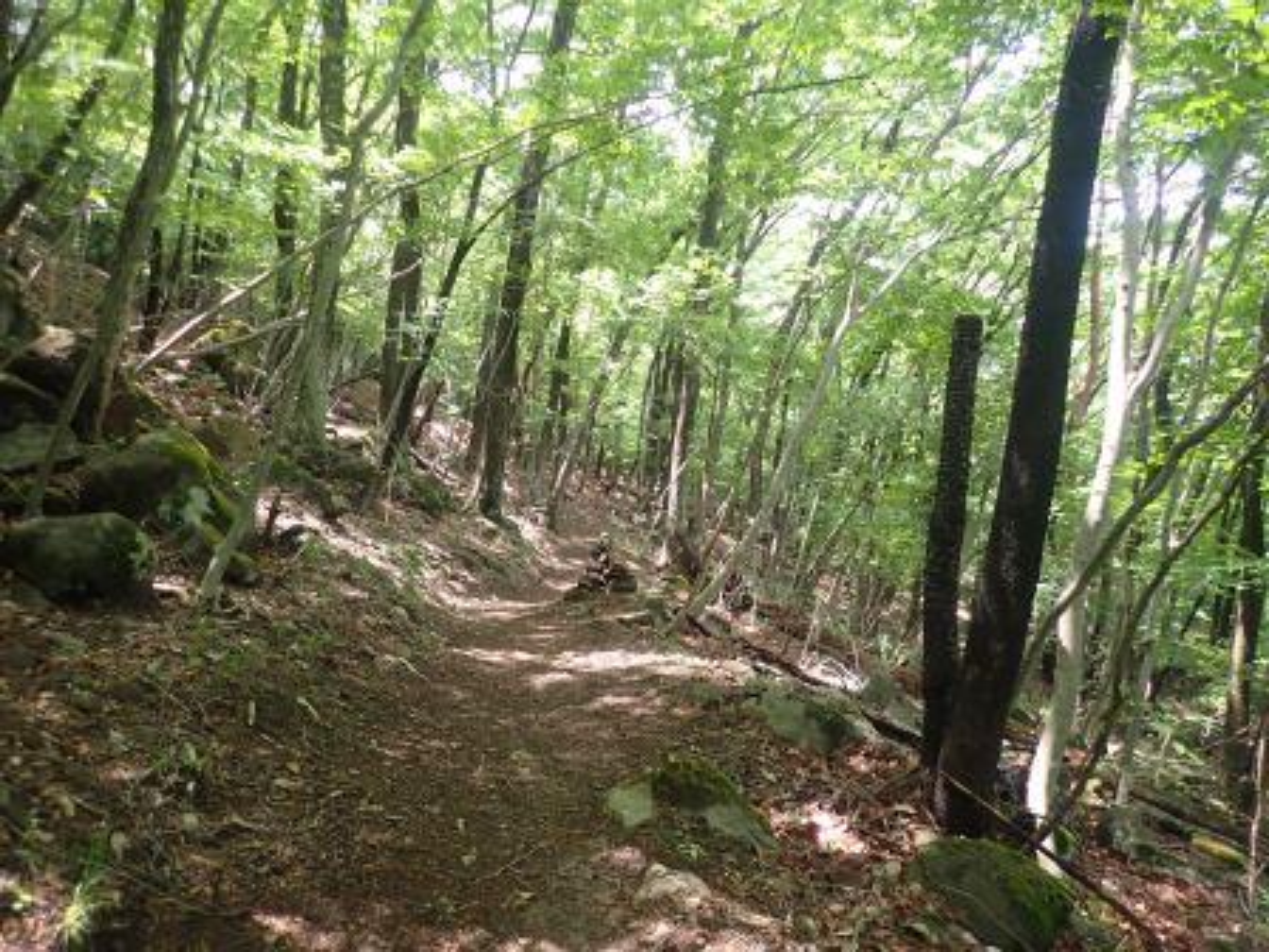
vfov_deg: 54.9
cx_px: 634
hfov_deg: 69.4
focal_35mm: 25
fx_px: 916
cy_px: 476
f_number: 2
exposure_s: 1/125
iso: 160
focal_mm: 4.5
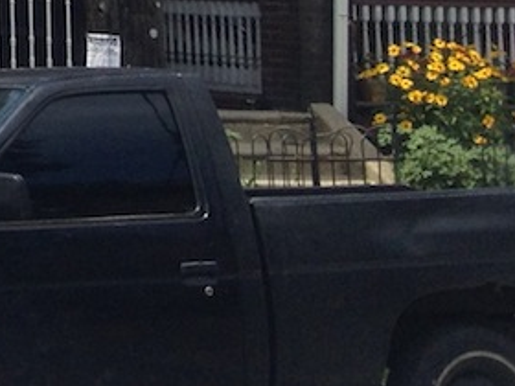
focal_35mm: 180
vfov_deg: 7.8
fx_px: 2678
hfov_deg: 9.8
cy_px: -426
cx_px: -701
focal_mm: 4.28
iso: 50
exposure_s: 1/920
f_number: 2.4
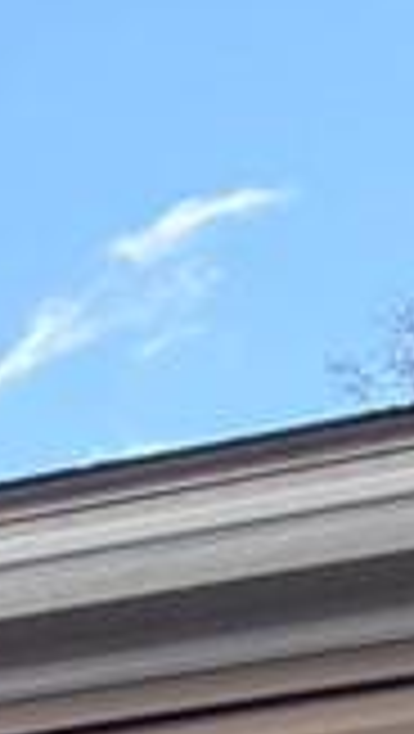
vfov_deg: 9.5
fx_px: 2920
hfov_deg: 5.3
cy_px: 2459
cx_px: -1944
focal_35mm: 150
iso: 40
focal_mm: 2.22
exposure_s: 1/213
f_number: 2.2
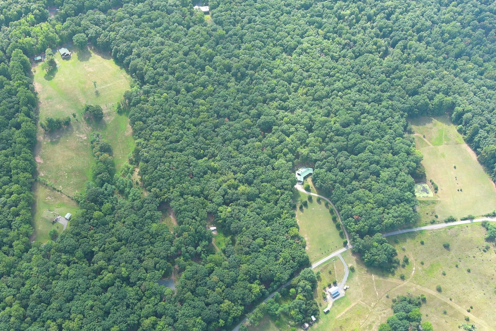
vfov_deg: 34.9
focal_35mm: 38
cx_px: 180
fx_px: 524
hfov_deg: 50.1
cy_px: 199
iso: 100
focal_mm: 10.57
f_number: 2.8
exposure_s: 1/186
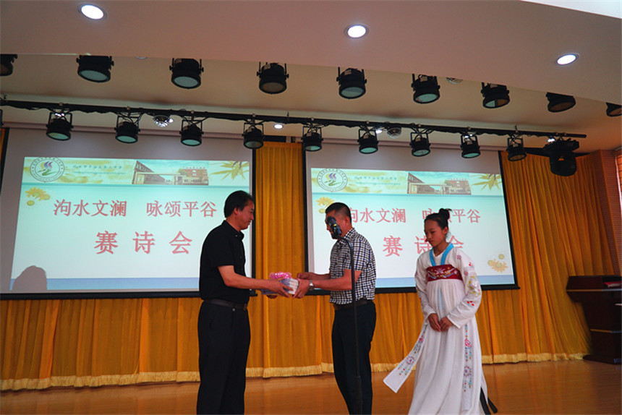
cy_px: 208
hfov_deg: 73.7
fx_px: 415
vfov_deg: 53.2
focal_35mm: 24
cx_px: 311
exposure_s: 1/160
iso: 400
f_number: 4
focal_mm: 24
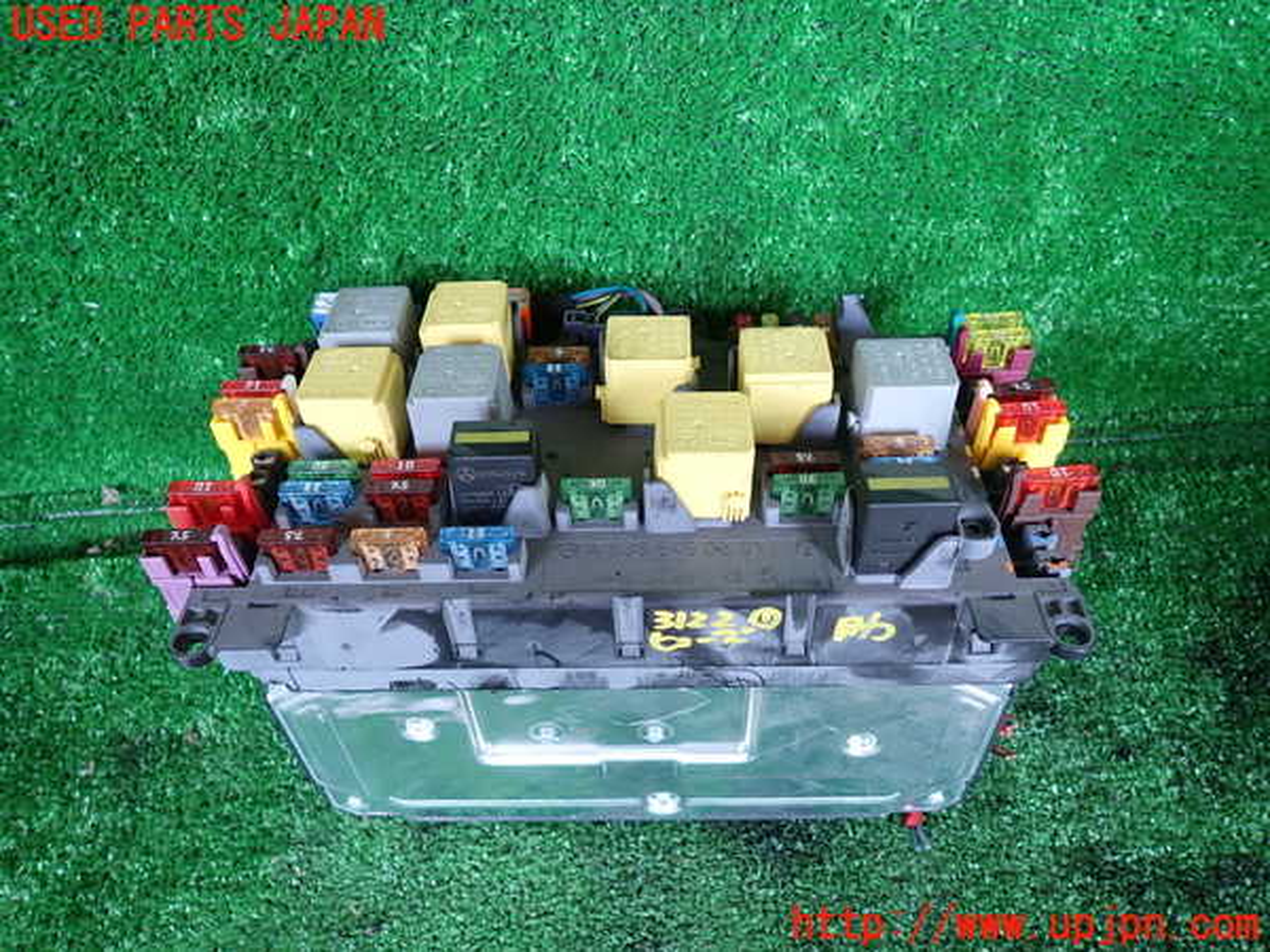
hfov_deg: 69.4
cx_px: 635
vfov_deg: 54.9
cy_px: 476
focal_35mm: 25
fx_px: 917
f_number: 2
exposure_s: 1/60
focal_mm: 4.5
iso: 125
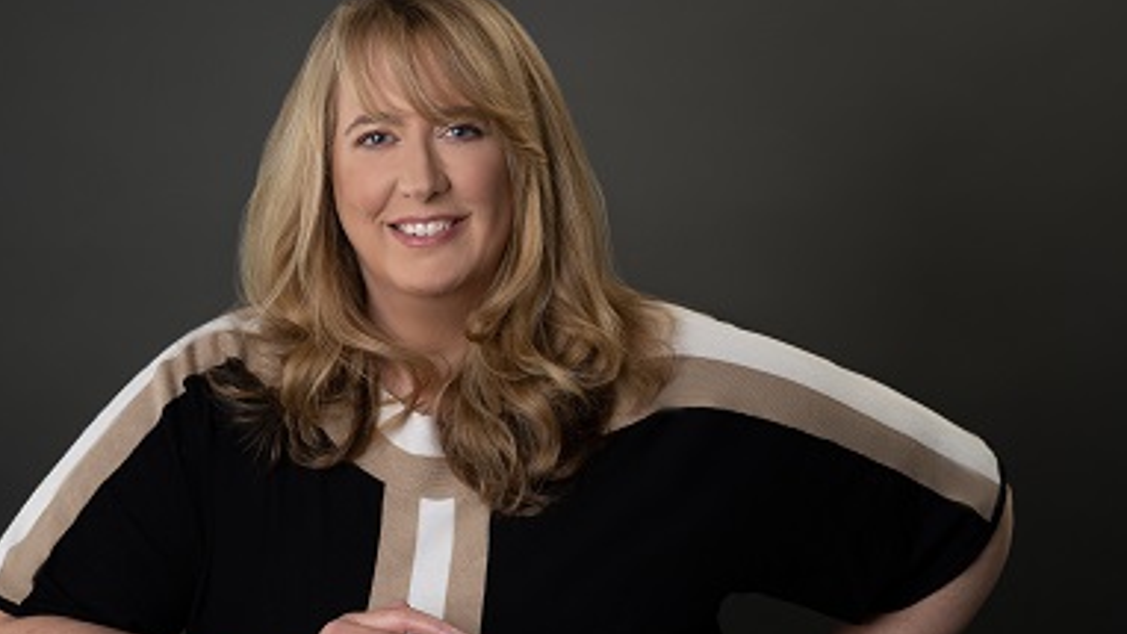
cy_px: 361
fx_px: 2660
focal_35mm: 89
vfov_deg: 13.6
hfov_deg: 23.9
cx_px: 434
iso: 100
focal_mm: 65
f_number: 8
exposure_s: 1/80
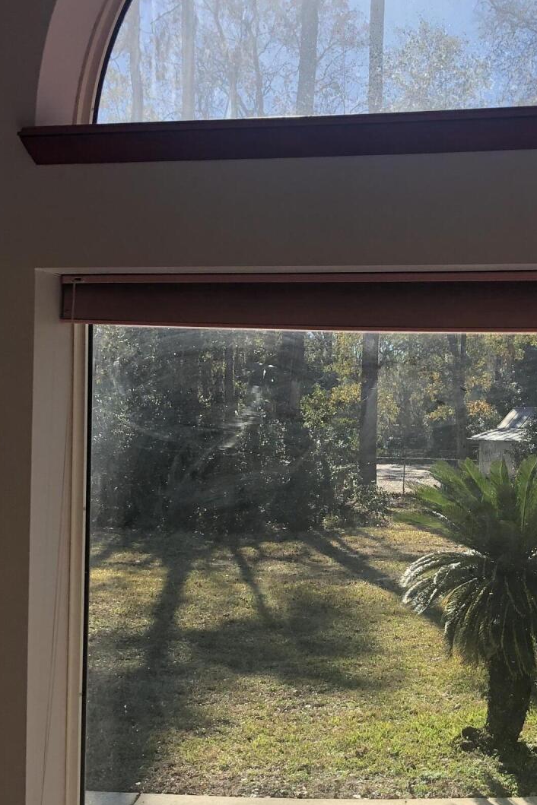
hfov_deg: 24.2
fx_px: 1231
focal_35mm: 55
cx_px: 428
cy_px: 479
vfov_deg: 36.1
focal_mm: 3.99
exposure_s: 1/960
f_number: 1.8
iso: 20
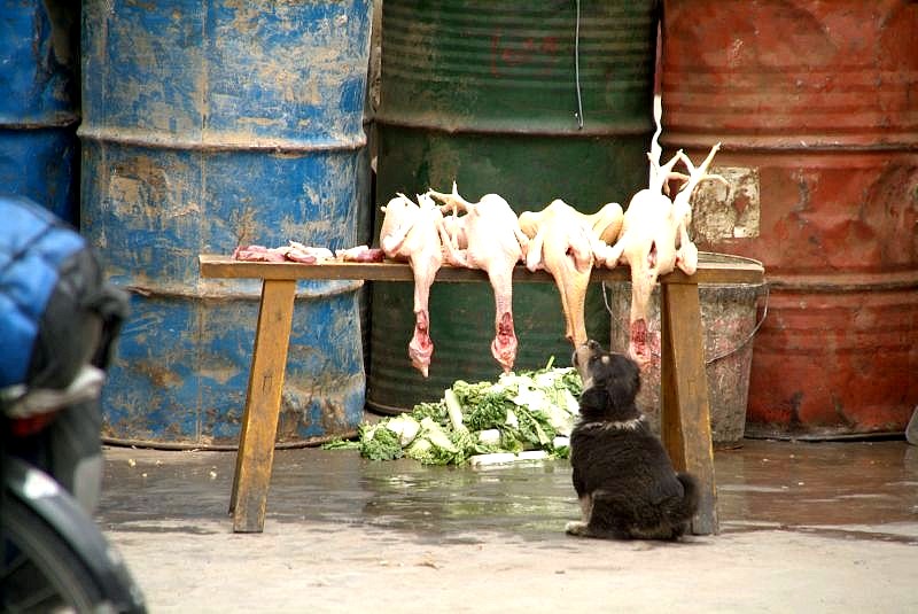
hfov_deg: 6.9
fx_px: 7657
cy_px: 307
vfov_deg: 4.6
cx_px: 459
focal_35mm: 300
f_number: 6.3
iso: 200
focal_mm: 200
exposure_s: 1/250
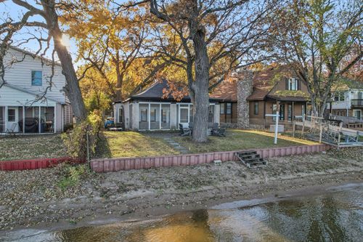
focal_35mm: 22
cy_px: 121
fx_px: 222
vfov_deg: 57.2
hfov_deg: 78.6
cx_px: 182
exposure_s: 1/60
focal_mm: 8.4
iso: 100
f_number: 2.8
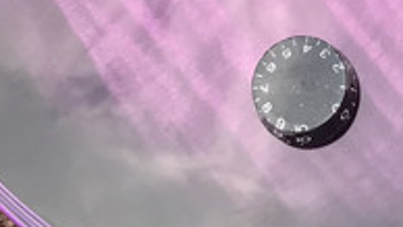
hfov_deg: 16.3
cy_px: -239
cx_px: 490
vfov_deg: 9.0
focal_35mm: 126
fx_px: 1346
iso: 20
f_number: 1.8
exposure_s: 1/613
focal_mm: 3.99
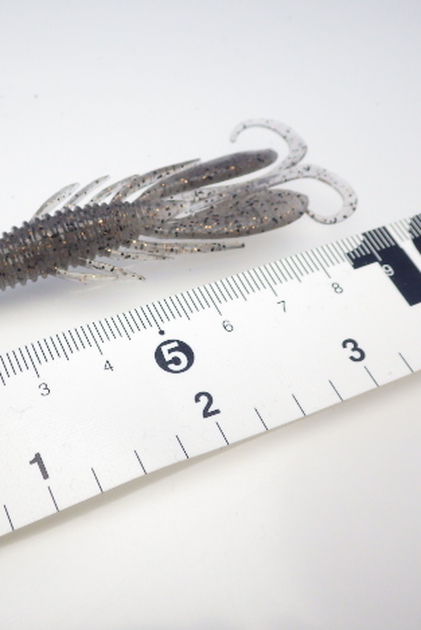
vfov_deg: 44.5
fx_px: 771
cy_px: 320
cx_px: 112
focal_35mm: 44
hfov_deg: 30.1
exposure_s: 1/45
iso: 250
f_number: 3.1
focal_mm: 5.5
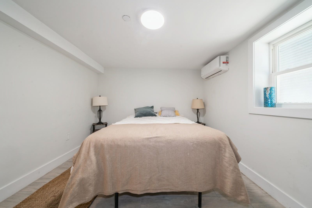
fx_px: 104
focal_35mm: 12
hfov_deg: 112.6
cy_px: 104
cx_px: 156
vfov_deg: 90.0
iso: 200
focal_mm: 12
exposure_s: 1/2
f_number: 11
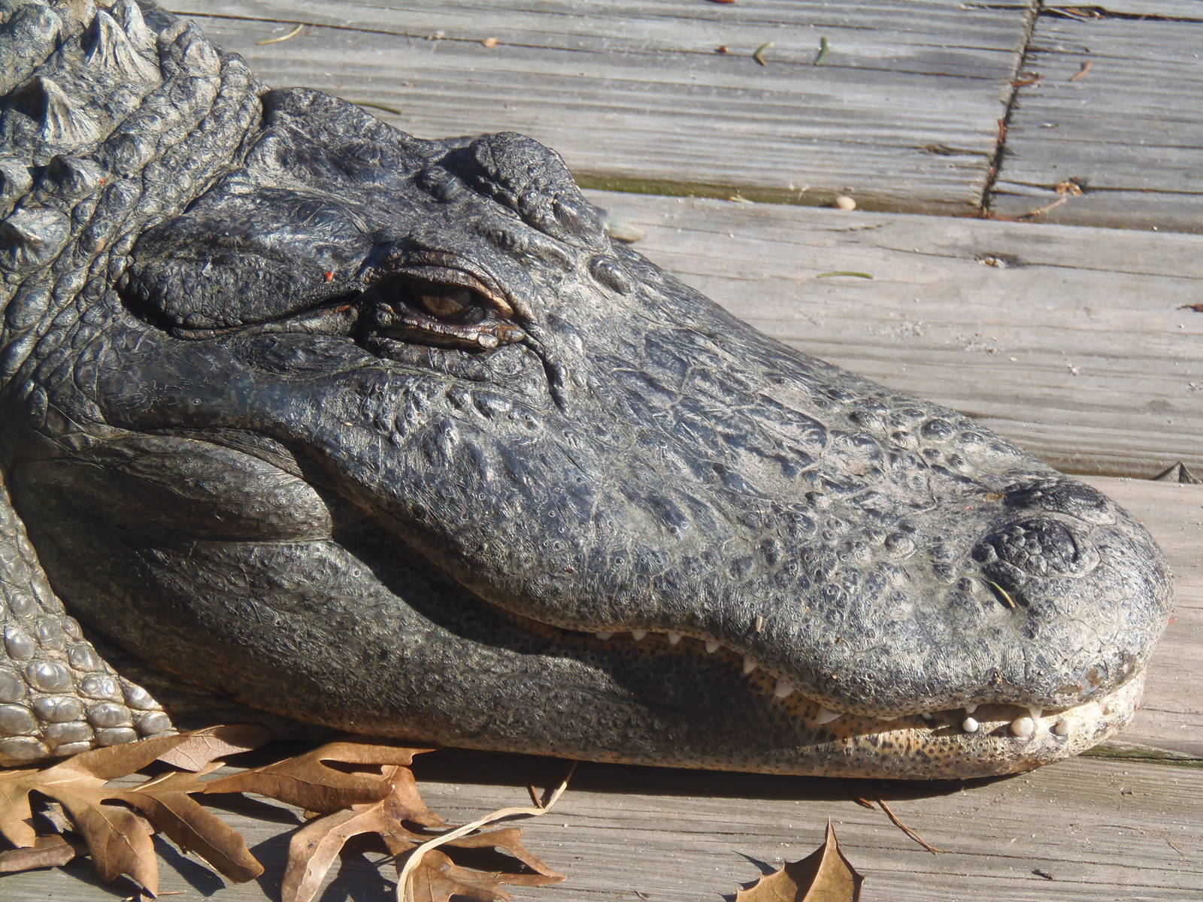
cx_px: 602
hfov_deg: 10.7
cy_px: 451
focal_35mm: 184
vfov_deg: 8.1
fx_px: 6394
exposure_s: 1/160
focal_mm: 34
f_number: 4.9
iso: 64
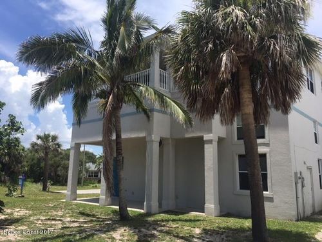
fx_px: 270
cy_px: 121
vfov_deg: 48.2
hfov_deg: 61.7
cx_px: 161
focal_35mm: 29
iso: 25
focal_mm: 4.15
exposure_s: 1/1508
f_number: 2.2
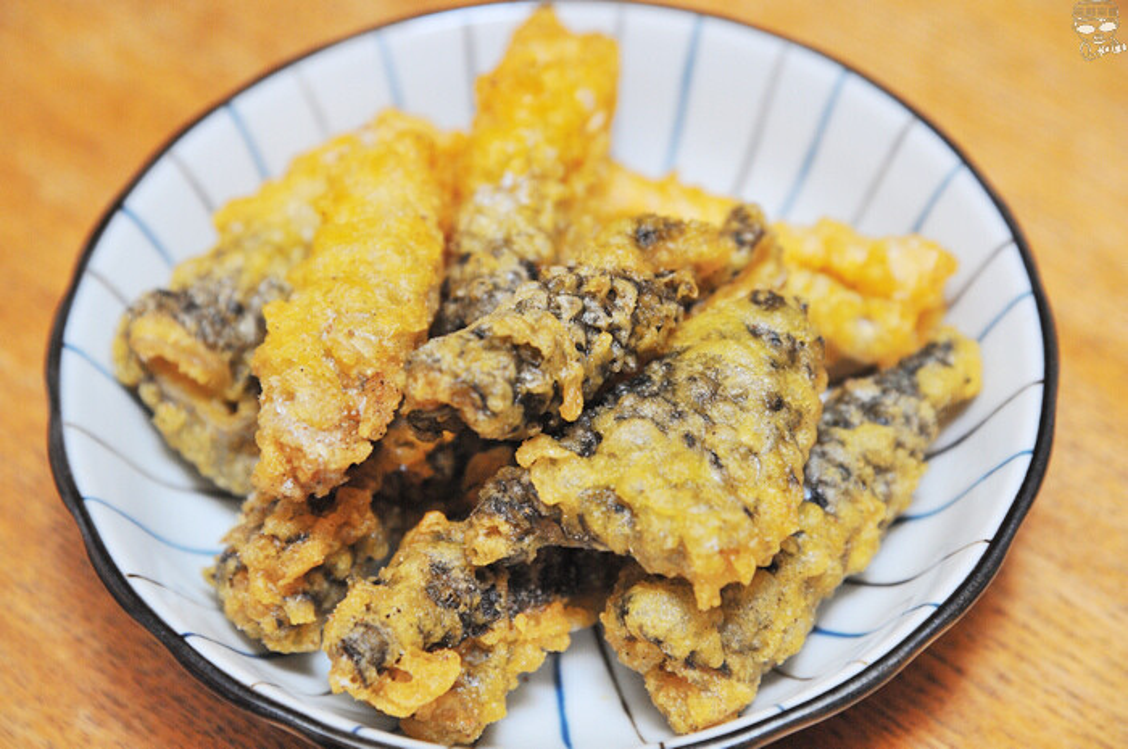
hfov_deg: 17.1
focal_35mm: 120
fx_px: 3756
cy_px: 374
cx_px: 564
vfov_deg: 11.4
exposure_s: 1/60
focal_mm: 120
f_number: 5.6
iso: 3200
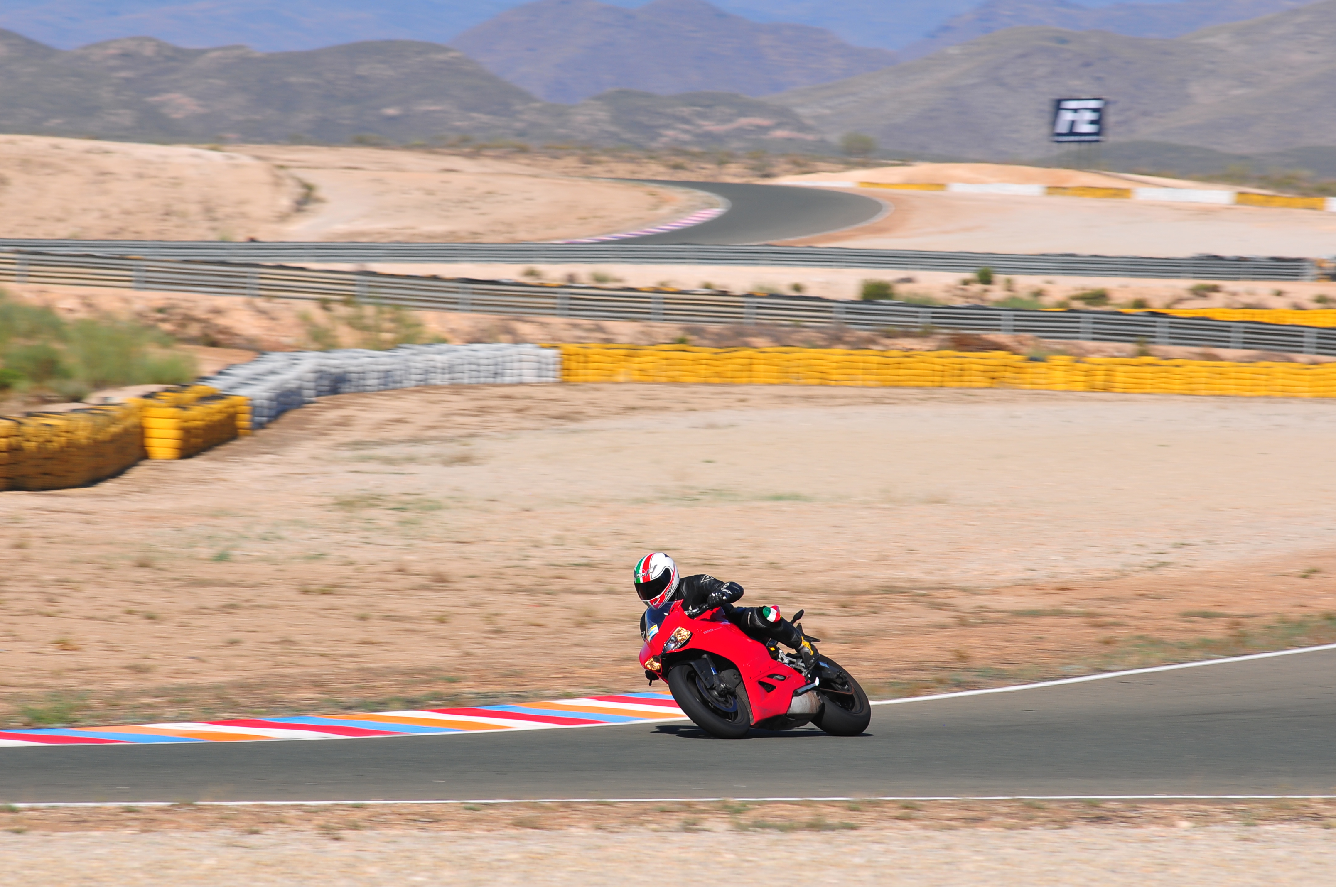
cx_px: 668
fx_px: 11120
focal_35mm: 300
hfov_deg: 6.9
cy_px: 444
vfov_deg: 4.6
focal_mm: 200
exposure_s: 1/200
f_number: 10
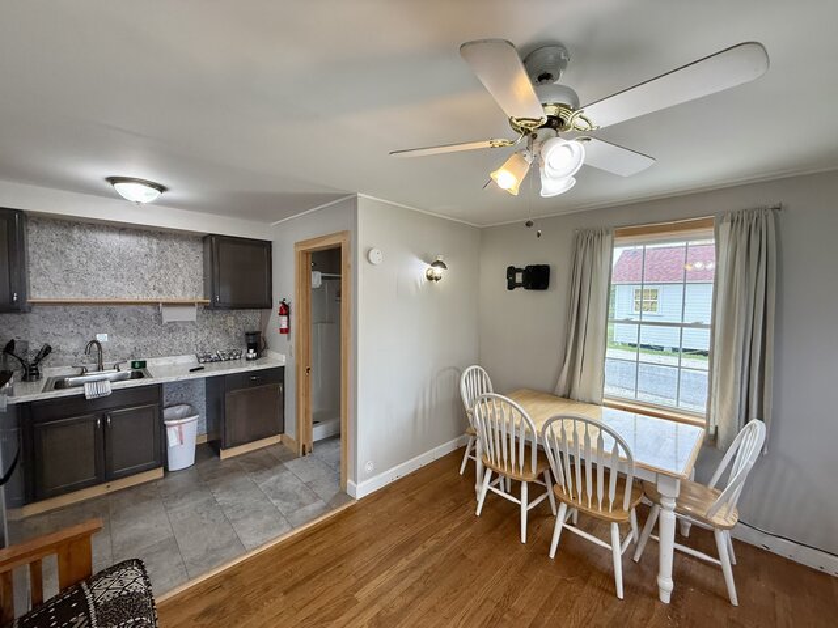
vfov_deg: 85.7
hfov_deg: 102.1
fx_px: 339
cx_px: 419
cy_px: 314
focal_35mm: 14
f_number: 2.2
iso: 250
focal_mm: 2.22
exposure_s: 1/120
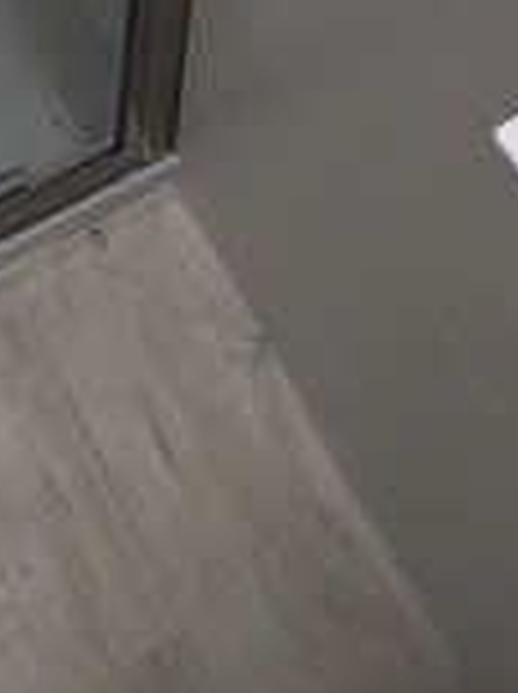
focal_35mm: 80
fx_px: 1601
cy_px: -846
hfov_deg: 18.4
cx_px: 252
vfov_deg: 16.0
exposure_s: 1/100
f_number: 2.2
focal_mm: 2.35
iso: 216
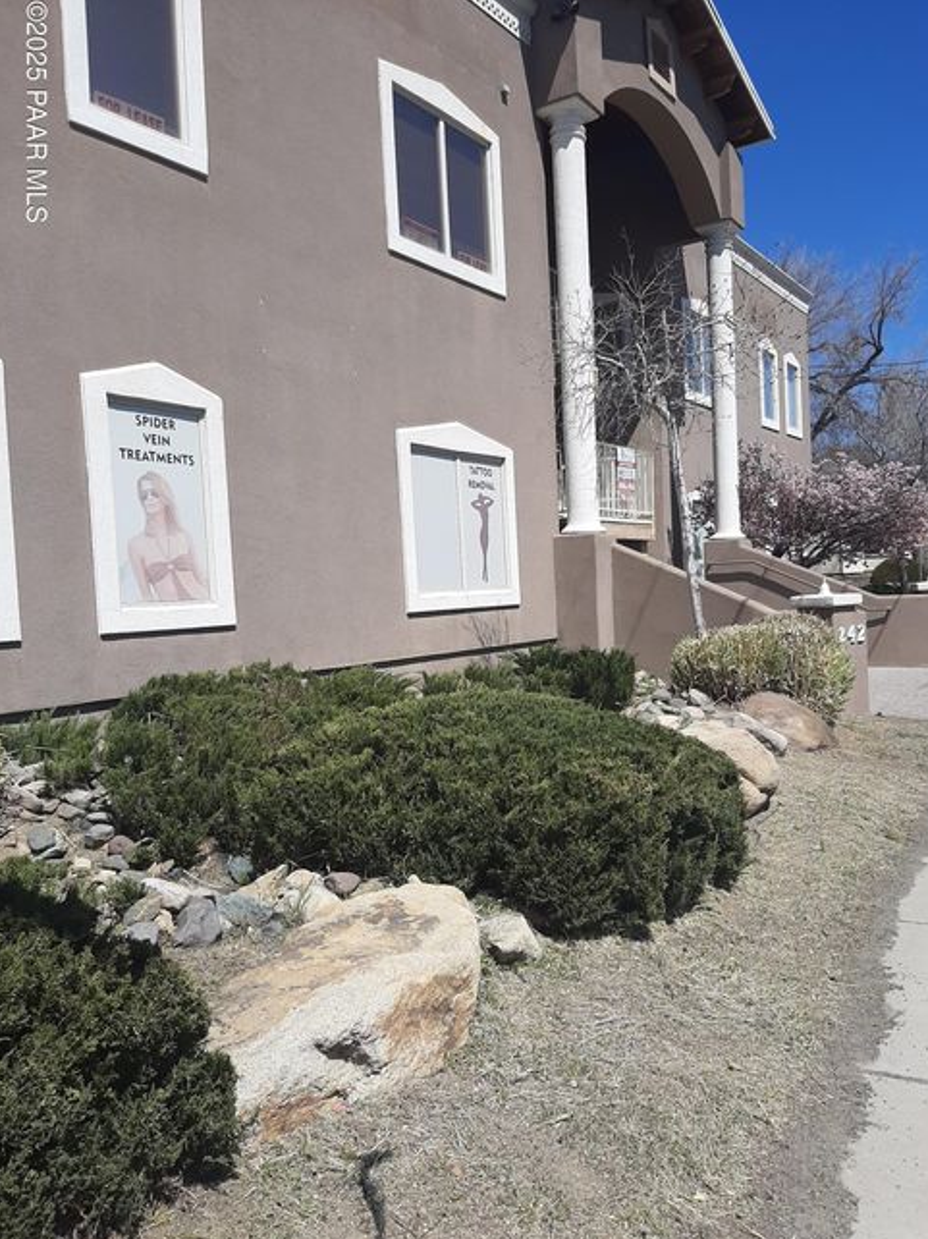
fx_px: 966
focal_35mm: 27
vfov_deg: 65.3
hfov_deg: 51.3
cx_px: 475
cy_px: 642
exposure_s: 1/3425
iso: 40
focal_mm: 3.93
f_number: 1.7
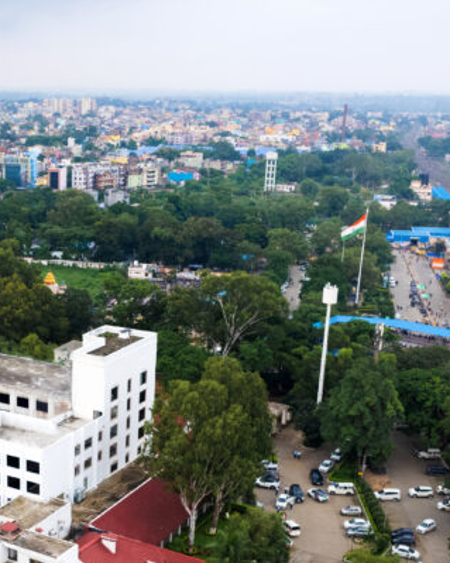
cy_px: 433
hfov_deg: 27.6
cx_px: 48
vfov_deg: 34.5
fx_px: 883
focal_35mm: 53
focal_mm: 8.38
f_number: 2.8
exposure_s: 1/160
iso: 100
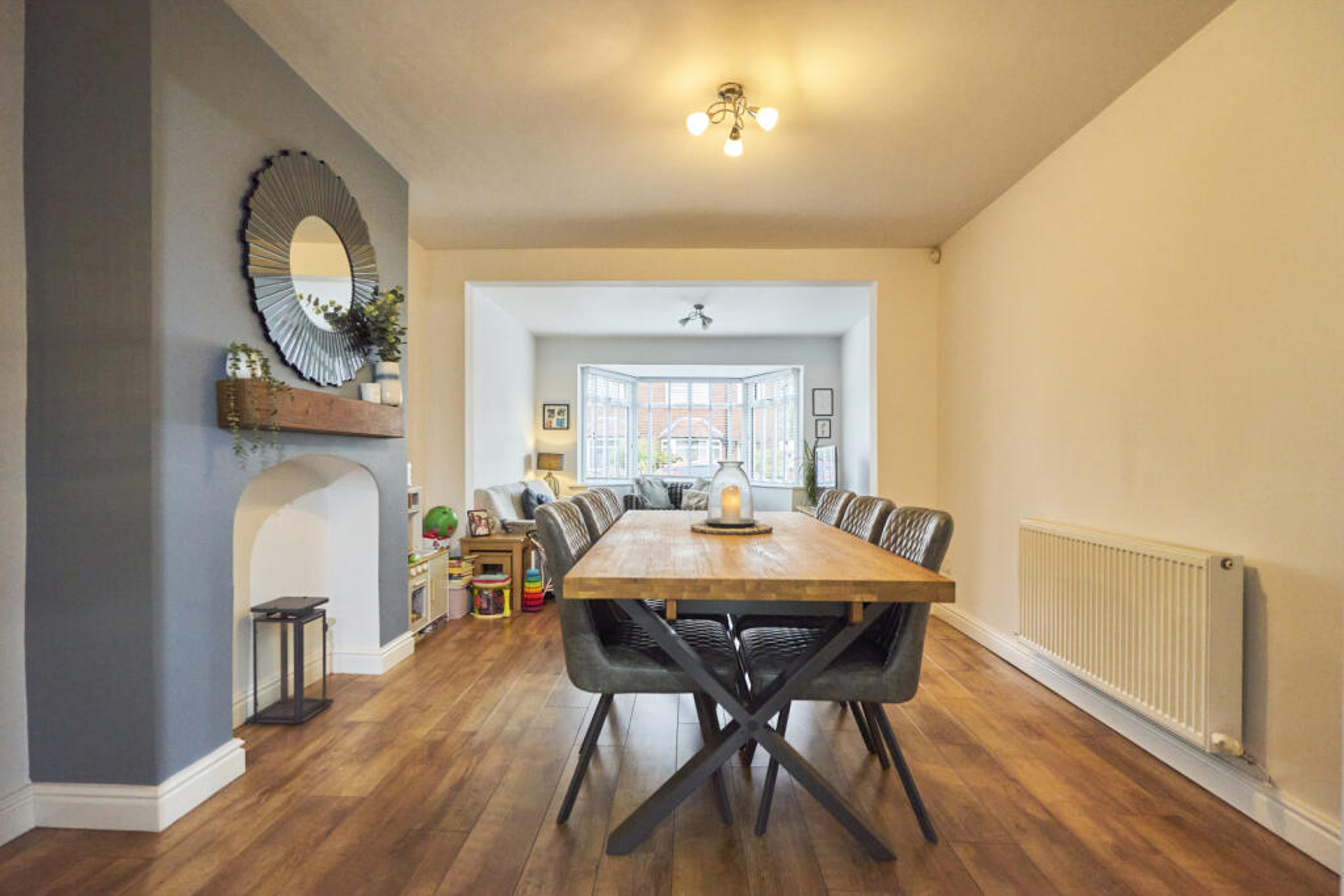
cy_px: 448
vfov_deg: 73.8
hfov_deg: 96.7
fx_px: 597
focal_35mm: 16
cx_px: 672
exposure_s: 1/250
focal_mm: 16
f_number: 4.5
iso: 2500
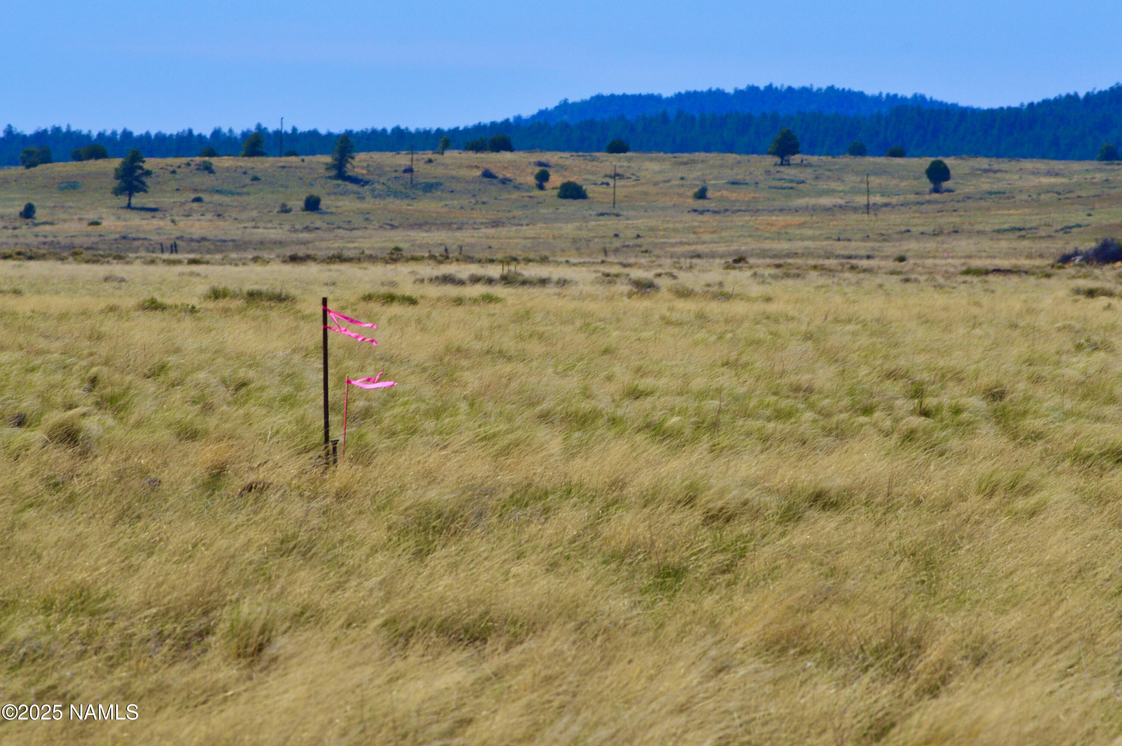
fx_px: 9341
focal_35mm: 300
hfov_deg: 6.9
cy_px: 373
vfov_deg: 4.6
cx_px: 561
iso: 220
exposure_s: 1/500
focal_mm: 200
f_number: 11
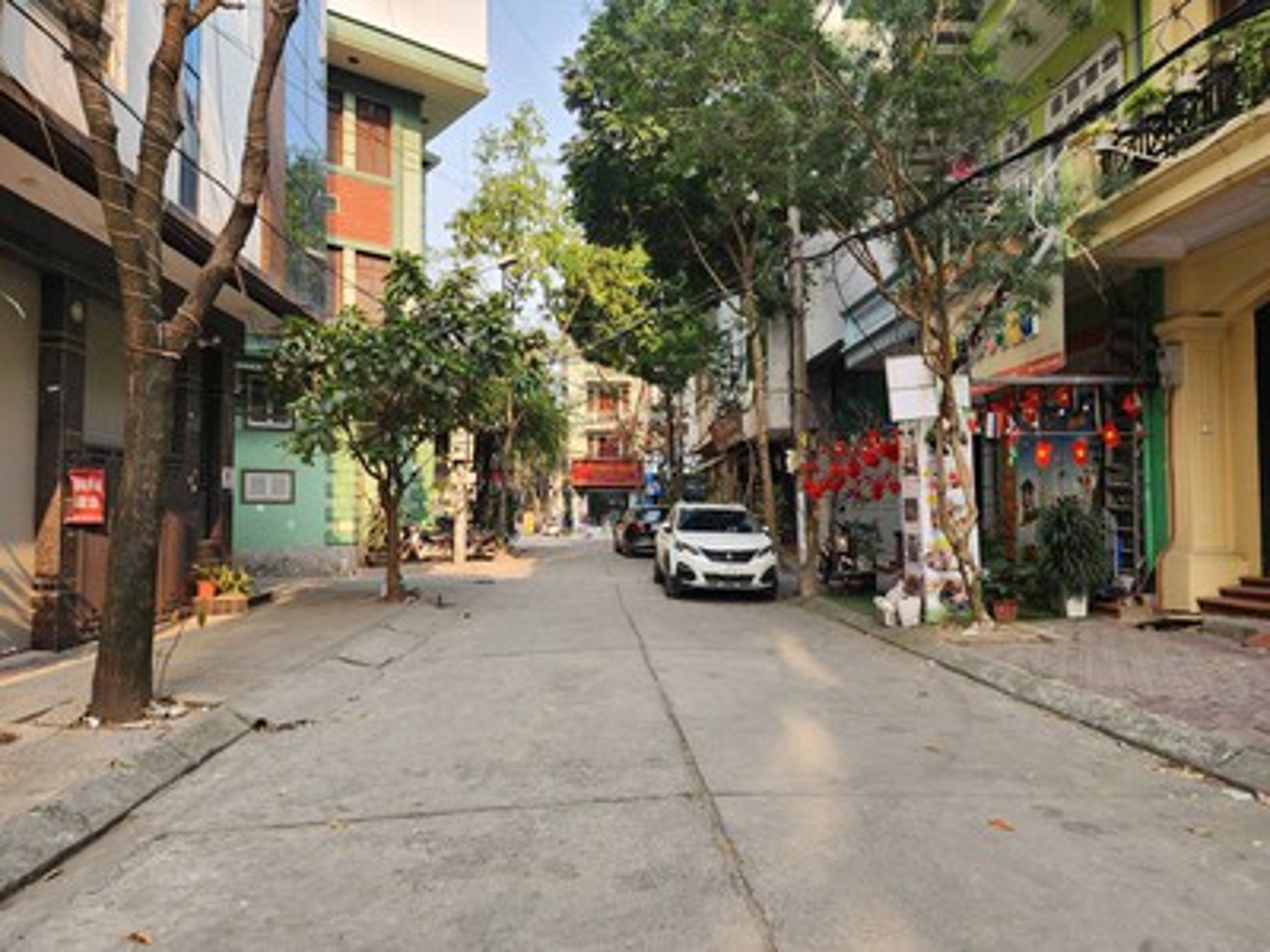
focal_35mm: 23
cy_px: 476
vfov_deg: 58.9
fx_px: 844
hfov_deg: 73.9
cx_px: 635
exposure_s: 1/180
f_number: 1.8
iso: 16
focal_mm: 6.4
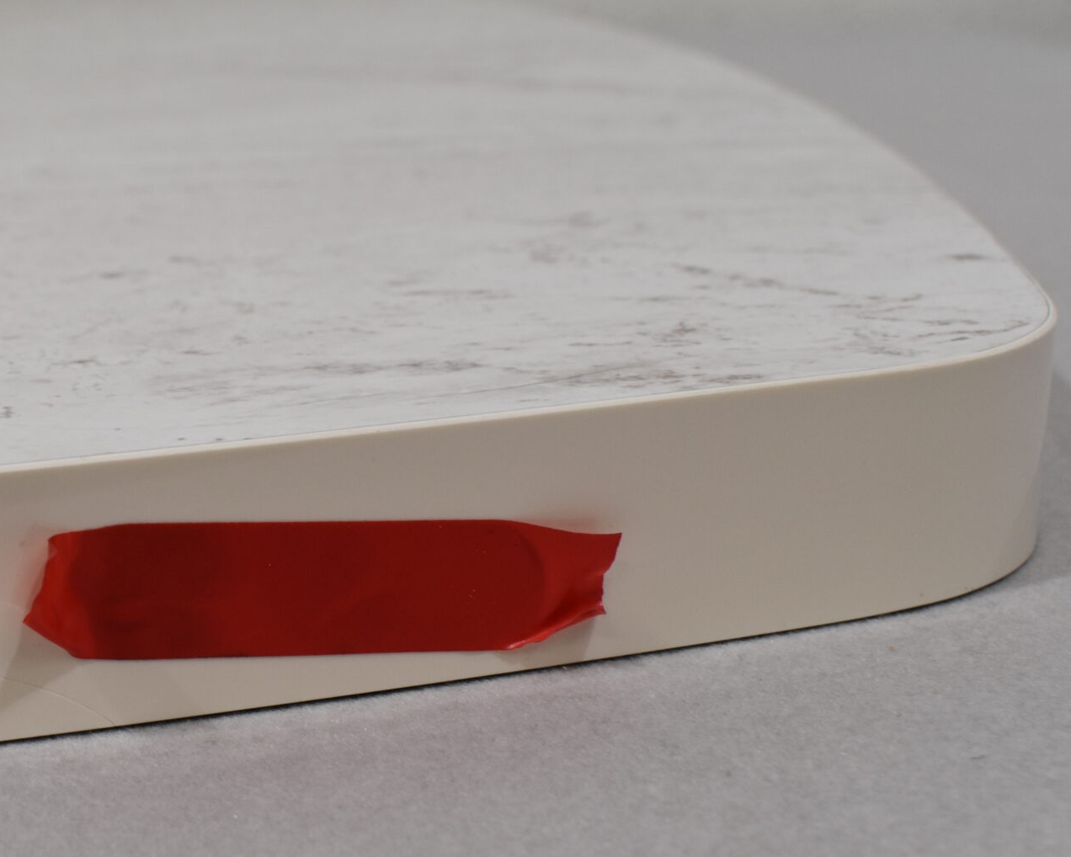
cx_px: 117
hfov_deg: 27.0
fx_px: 2156
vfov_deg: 22.3
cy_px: 607
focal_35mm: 68
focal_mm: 24
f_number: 8
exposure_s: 1/60
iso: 320
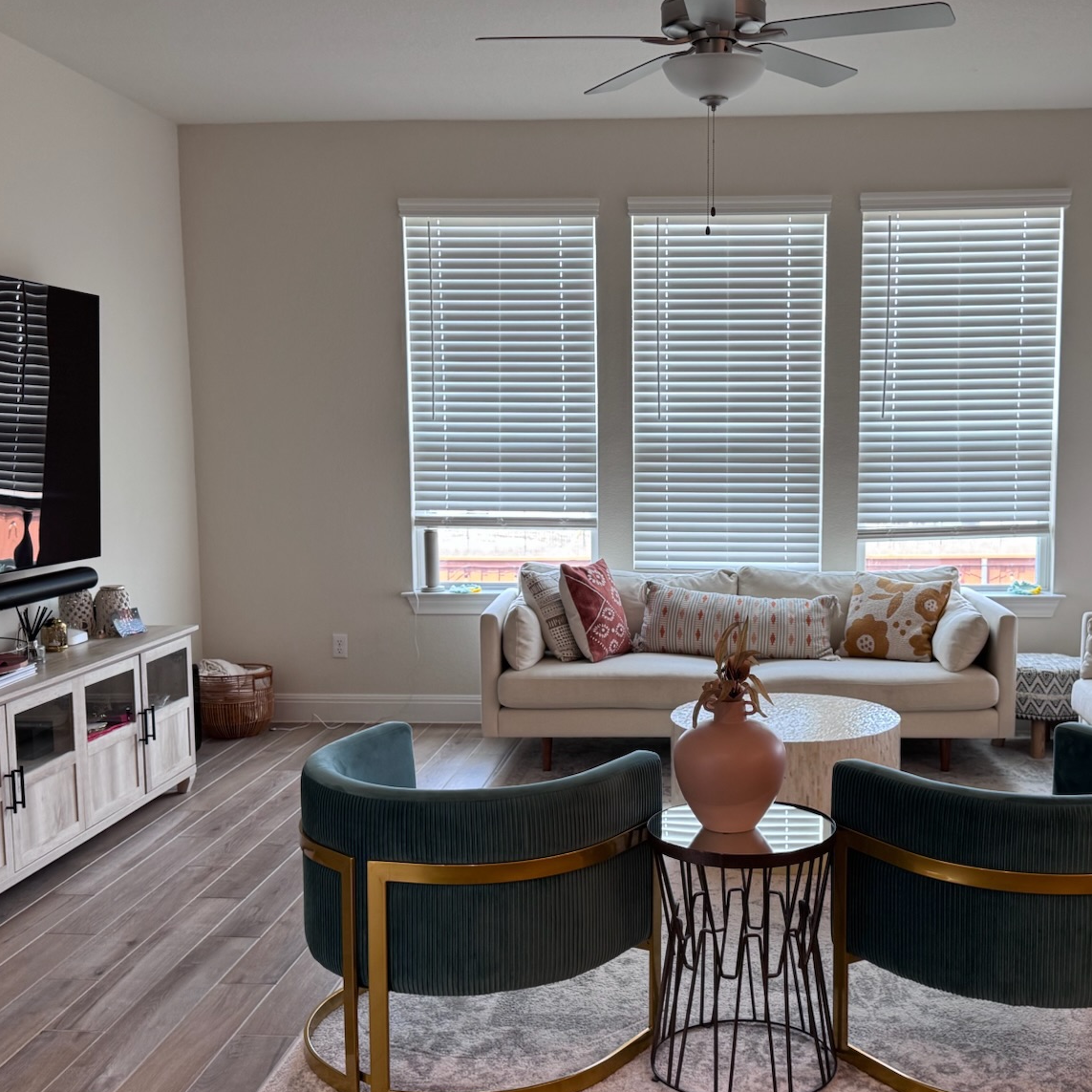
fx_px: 1356
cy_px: 577
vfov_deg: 43.8
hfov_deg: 43.6
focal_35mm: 38
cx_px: 653
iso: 125
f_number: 1.78
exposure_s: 1/120
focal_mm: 6.76
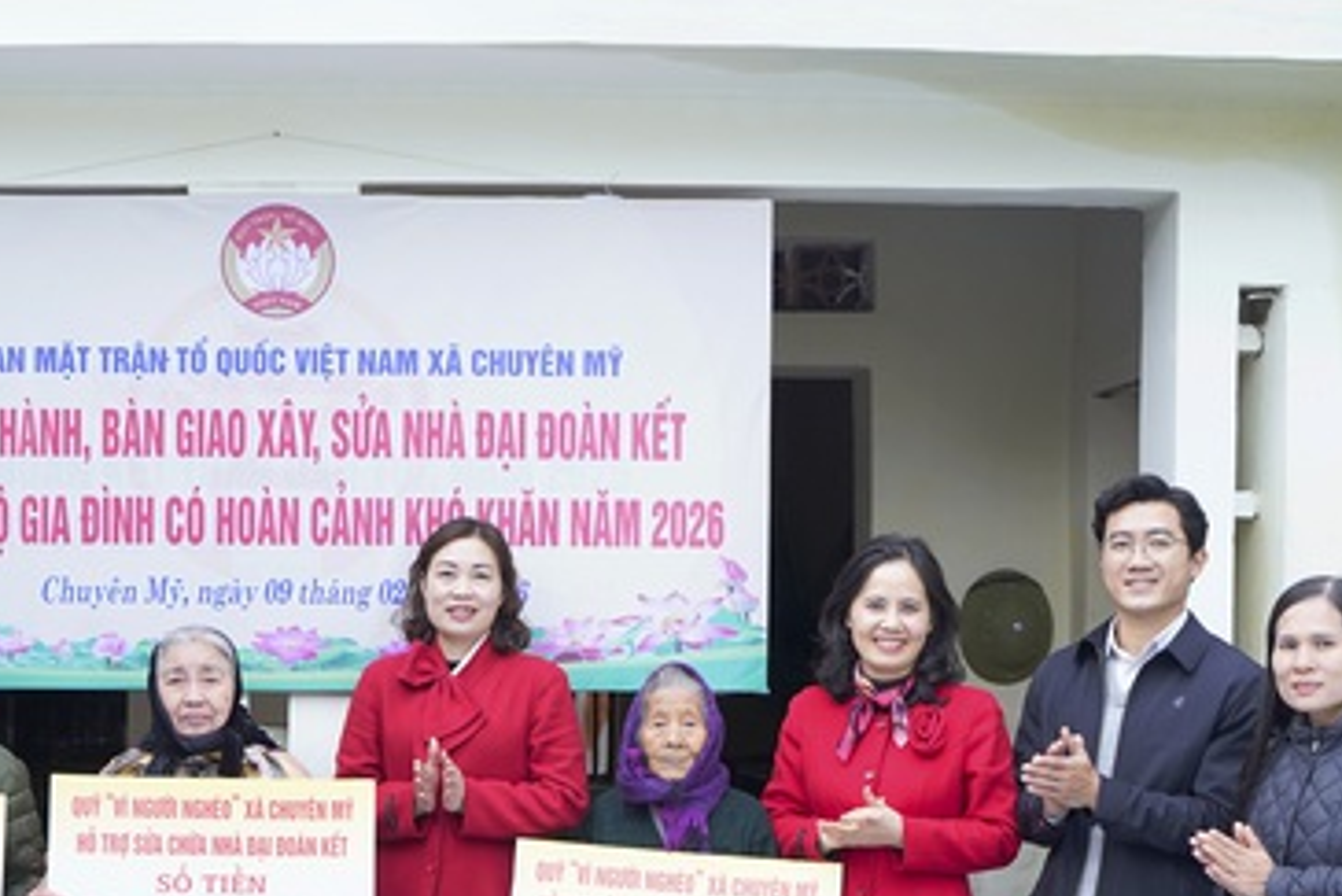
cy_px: 750
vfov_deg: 21.3
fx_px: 2349
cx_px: 361
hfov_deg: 31.4
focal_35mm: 63
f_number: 4
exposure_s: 1/200
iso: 320
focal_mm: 31
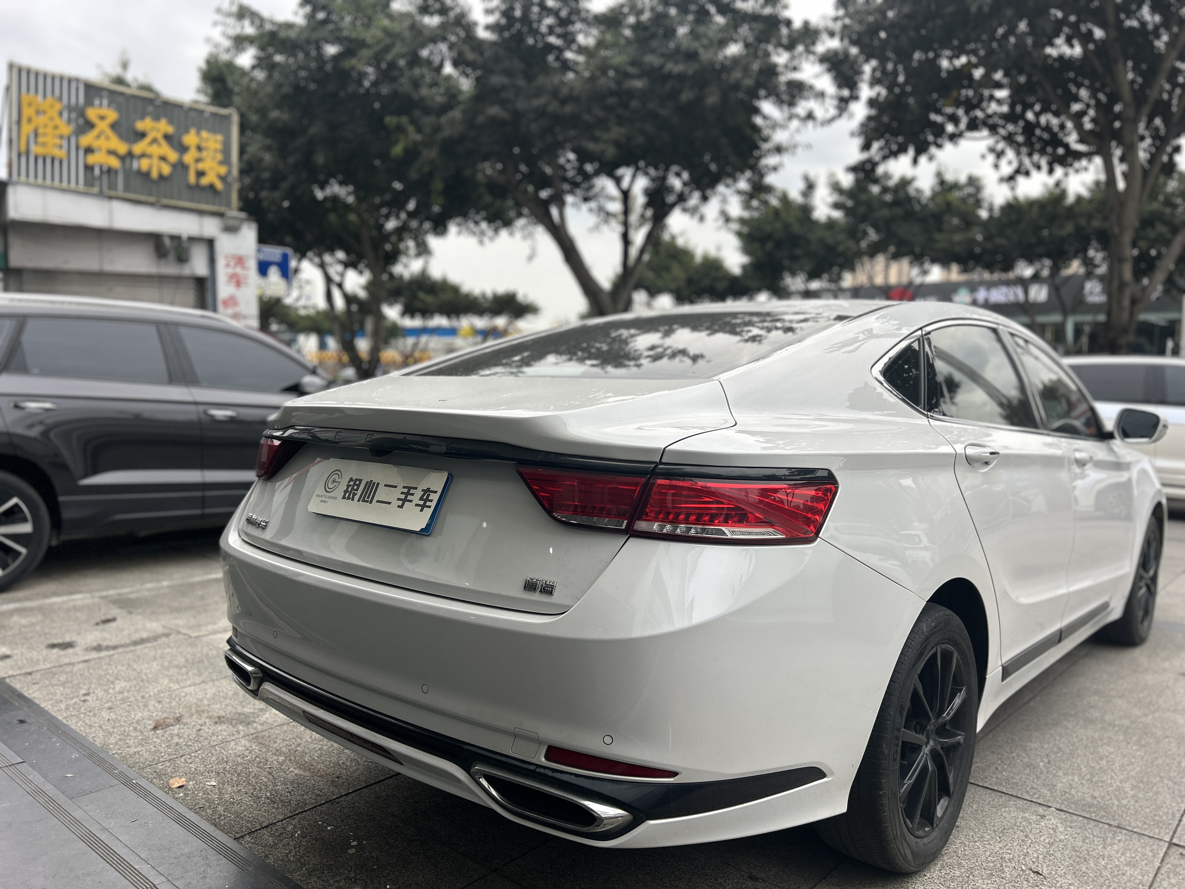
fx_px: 890
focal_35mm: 26
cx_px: 592
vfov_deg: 53.1
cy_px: 444
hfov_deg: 67.3
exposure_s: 1/769
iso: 50
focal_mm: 5.7
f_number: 1.5
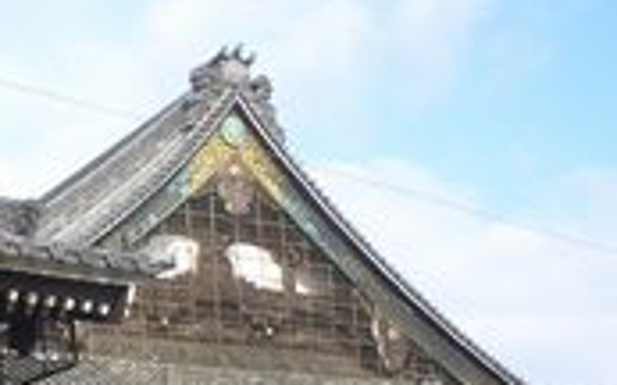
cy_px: 460
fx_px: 1446
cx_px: -68
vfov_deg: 14.7
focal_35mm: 86
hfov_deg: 22.7
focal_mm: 5.8
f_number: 4.3
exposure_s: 1/160
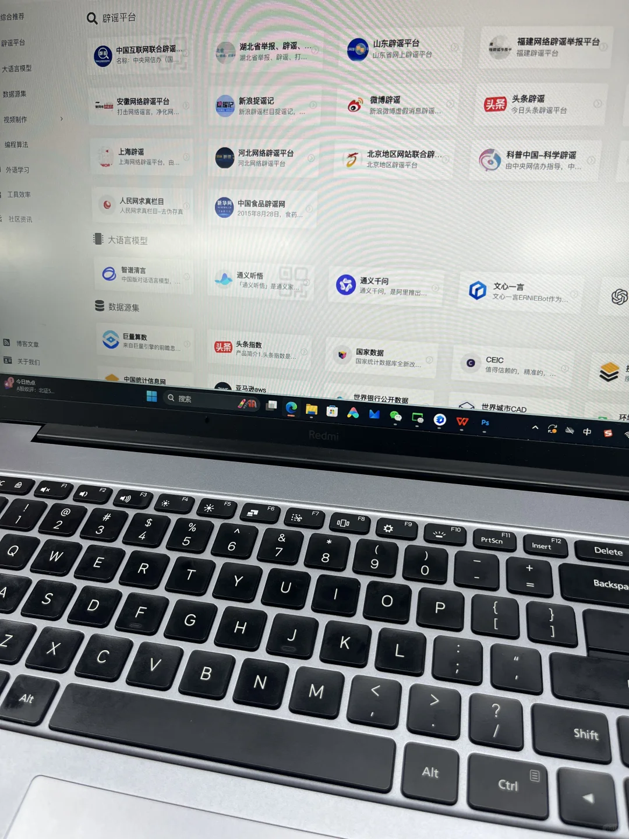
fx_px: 630
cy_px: 420
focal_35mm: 26
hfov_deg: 53.1
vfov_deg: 67.3
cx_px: 314
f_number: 1.6
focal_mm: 5.1
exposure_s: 1/122
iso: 64
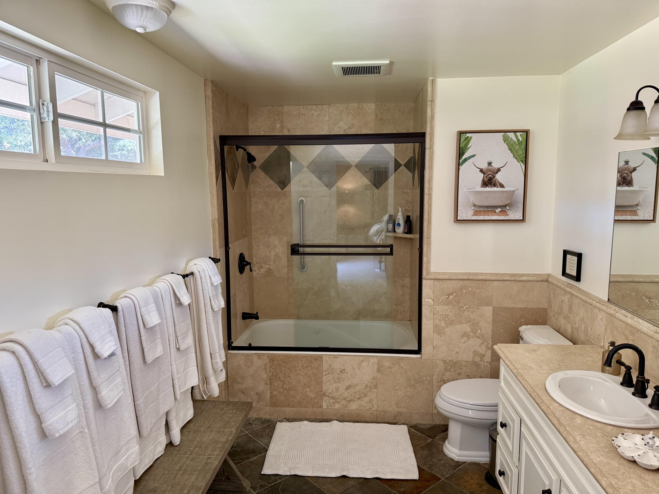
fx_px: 457
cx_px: 330
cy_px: 247
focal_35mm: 24
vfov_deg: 56.8
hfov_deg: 71.6
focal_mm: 6.76
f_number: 1.78
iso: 200
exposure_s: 1/60
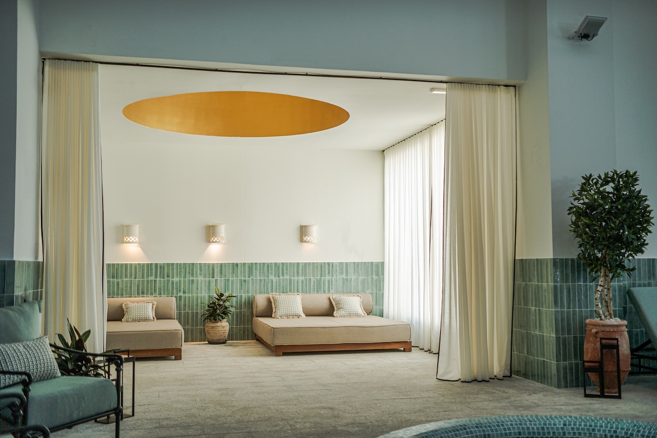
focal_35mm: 40
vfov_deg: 33.4
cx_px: 328
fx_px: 730
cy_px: 219
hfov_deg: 48.5
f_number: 2
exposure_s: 1/500
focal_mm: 40
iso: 100
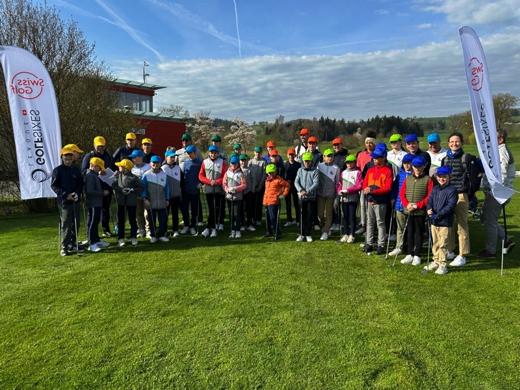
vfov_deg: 56.8
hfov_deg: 71.6
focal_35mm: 24
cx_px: 260
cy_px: 195
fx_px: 361
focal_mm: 6.86
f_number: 1.78
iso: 80
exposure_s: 1/3247
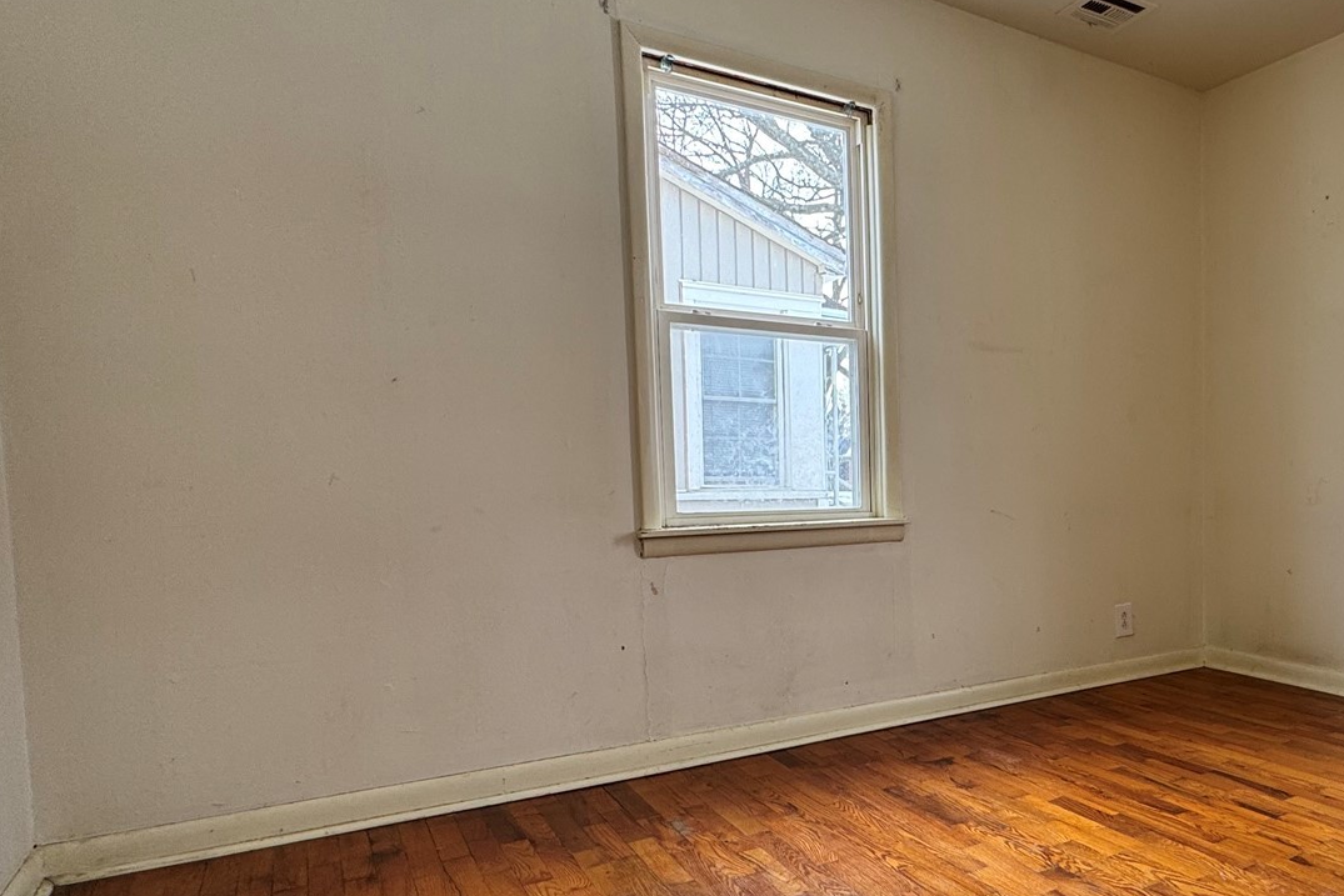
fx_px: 971
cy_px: 544
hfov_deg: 62.9
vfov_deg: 49.2
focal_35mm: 26
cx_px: 1093
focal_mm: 2.22
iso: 50
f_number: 2.2
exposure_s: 1/99
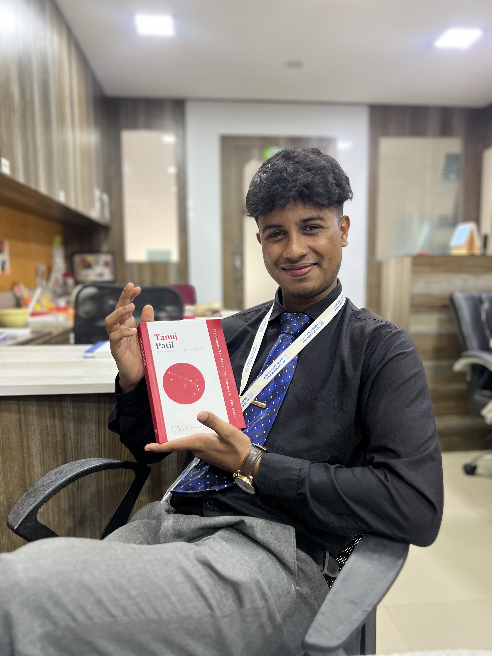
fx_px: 493
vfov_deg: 67.3
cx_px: 246
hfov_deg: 53.1
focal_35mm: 26
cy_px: 328
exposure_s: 1/50
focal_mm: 5.7
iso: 160
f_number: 1.5
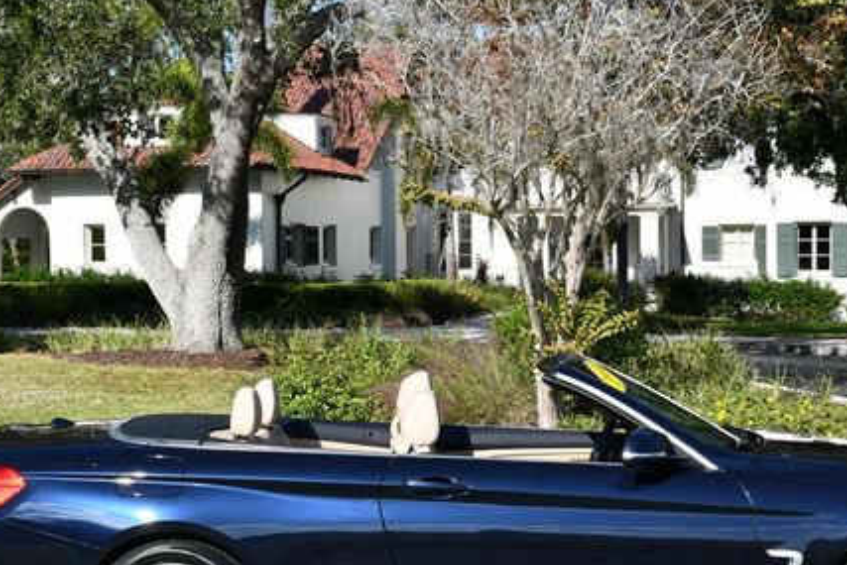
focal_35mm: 78
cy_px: 355
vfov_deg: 17.5
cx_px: 512
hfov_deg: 25.9
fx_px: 1836
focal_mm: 26
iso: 100
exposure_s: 1/250
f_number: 8
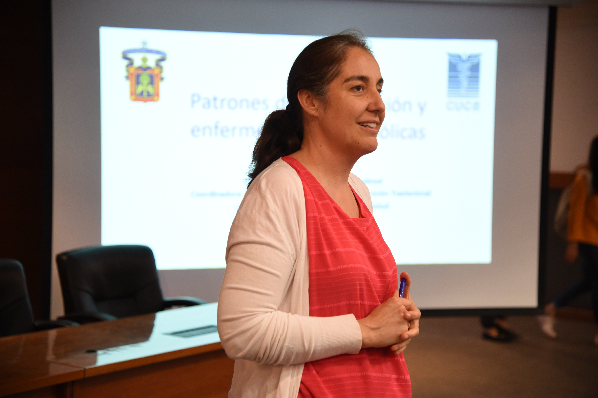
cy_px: 199
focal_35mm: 75
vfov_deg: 18.2
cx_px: 299
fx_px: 1246
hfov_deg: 27.0
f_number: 4
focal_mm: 75
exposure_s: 1/40
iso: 1600
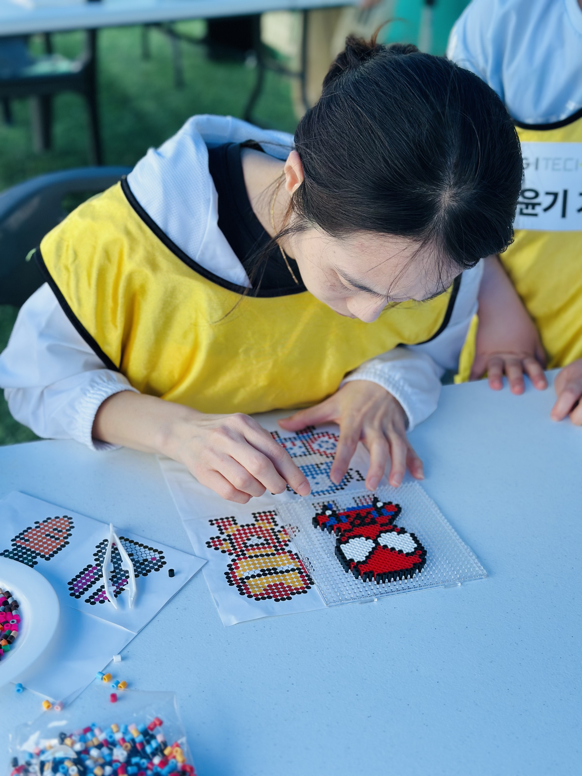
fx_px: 1076
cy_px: 388
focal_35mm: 48
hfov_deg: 30.3
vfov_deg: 39.7
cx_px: 291
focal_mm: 6.86
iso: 80
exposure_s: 1/1272
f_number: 1.78
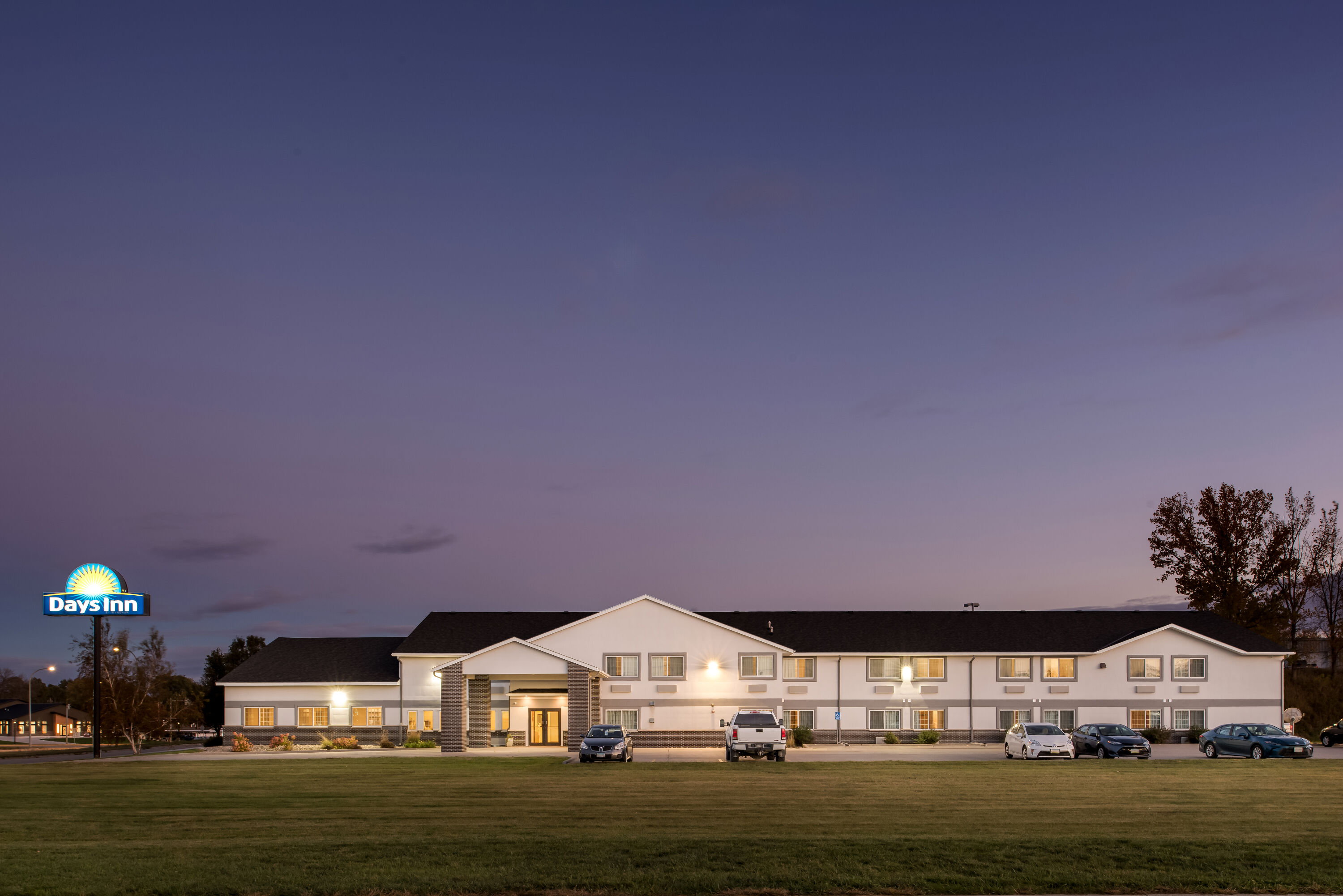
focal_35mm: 24
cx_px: 672
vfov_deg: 53.2
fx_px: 896
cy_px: 448
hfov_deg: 73.7
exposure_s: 1.3
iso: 200
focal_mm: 24
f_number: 13
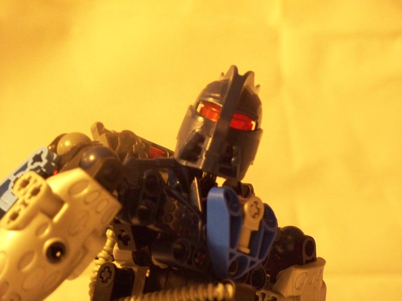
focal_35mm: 103
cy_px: 150
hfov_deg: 19.1
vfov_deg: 14.4
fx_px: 1196
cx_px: 201
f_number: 3.8
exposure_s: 1/15
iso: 400
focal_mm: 22.05
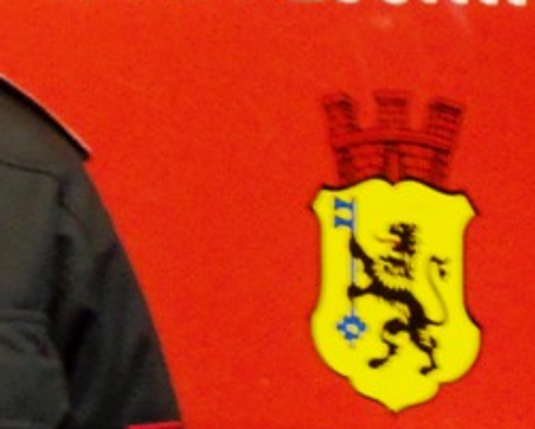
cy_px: 105
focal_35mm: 410
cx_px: 113
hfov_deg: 4.7
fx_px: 6494
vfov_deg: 3.8
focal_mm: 23.7
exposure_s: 1/3.33
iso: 400
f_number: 4.7
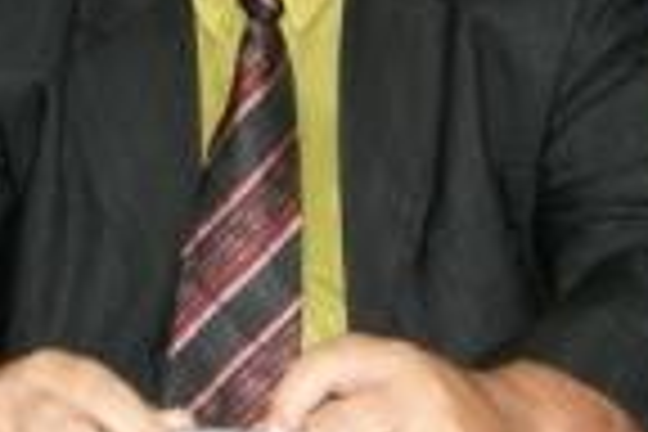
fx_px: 2178
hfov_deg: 16.9
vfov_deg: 11.1
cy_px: -70
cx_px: 284
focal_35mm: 121
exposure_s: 1/60
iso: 400
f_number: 5.6
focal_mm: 26
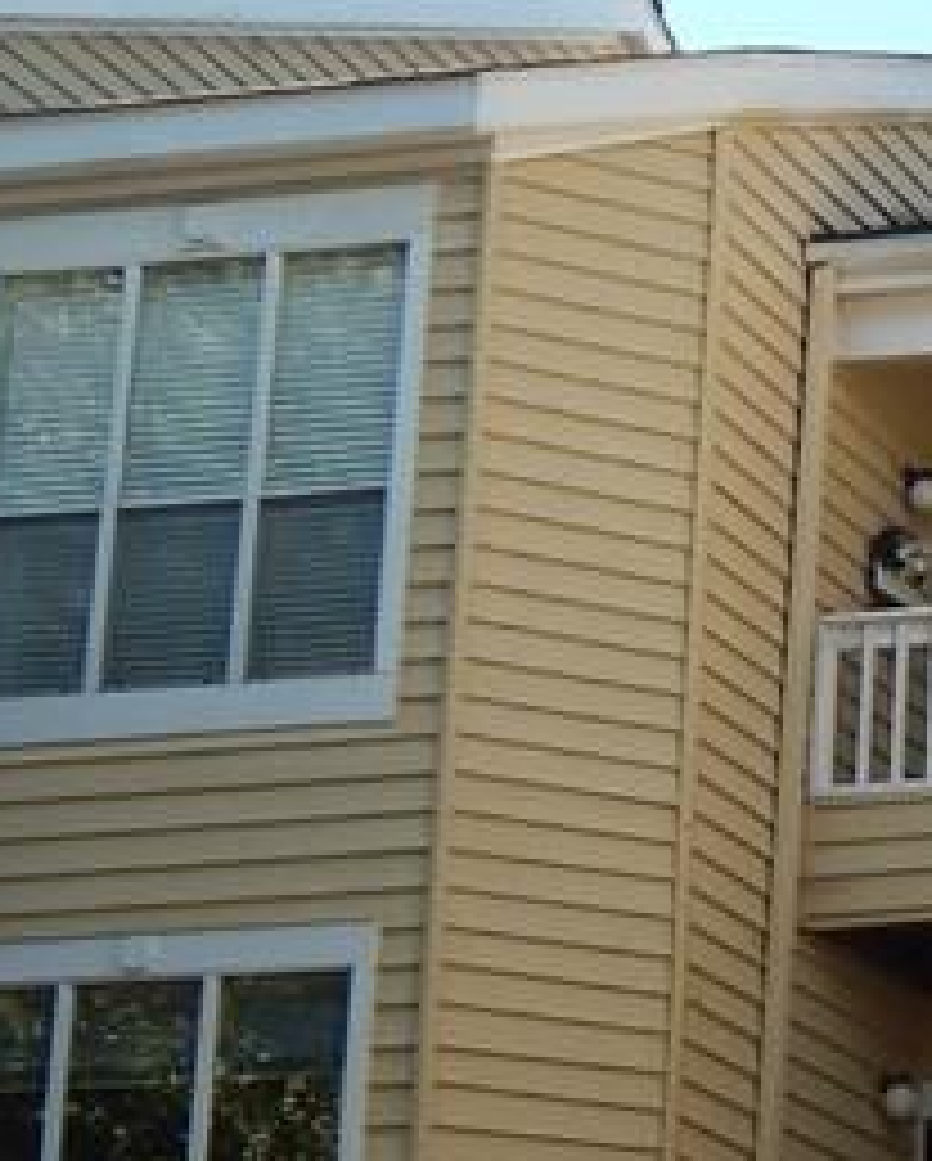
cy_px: 1166
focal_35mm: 120
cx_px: 1896
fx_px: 4130
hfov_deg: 11.5
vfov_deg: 15.7
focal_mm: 5.6
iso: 125
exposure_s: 1/400
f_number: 3.2
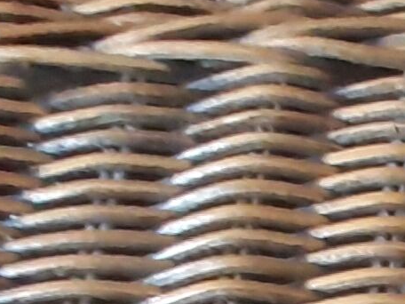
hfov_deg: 16.0
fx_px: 1088
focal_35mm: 93
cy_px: 735
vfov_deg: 12.4
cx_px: 830
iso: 250
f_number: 2.2
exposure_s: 1/50
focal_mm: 1.42
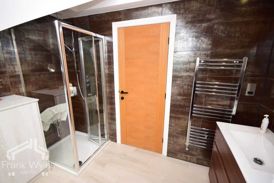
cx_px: 137
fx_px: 114
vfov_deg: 77.3
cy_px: 92
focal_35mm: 15
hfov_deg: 100.4
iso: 320
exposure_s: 1/60
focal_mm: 10
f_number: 9
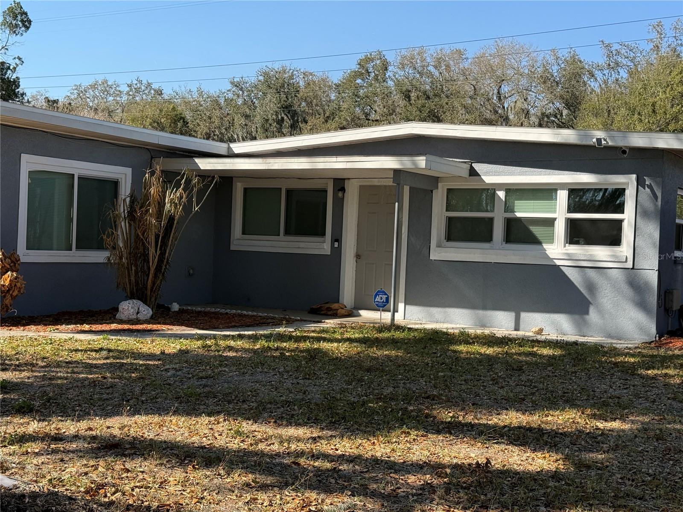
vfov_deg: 30.3
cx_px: 342
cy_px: 256
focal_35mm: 48
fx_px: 947
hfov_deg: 39.7
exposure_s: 1/2146
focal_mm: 6.76
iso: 64
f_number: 1.78
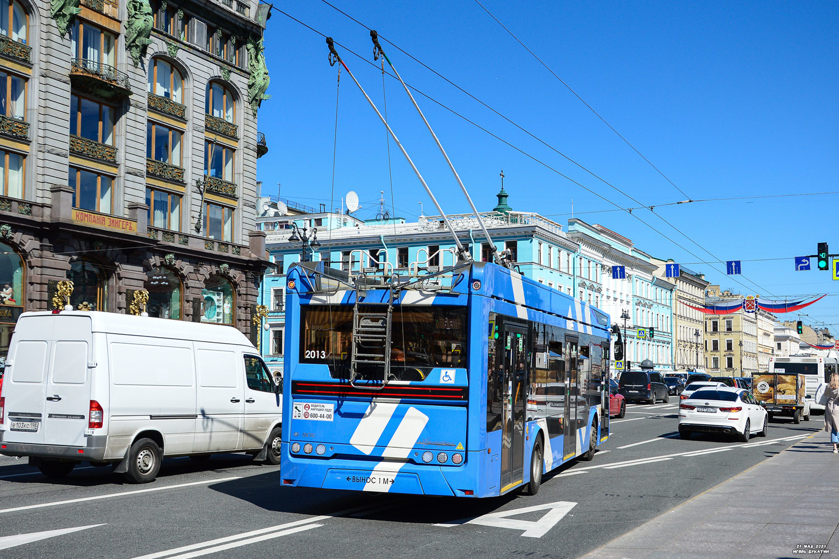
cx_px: 420
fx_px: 839
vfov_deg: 36.9
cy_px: 280
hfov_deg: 53.1
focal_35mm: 36
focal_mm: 24
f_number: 7.1
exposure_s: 1/1000
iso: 200
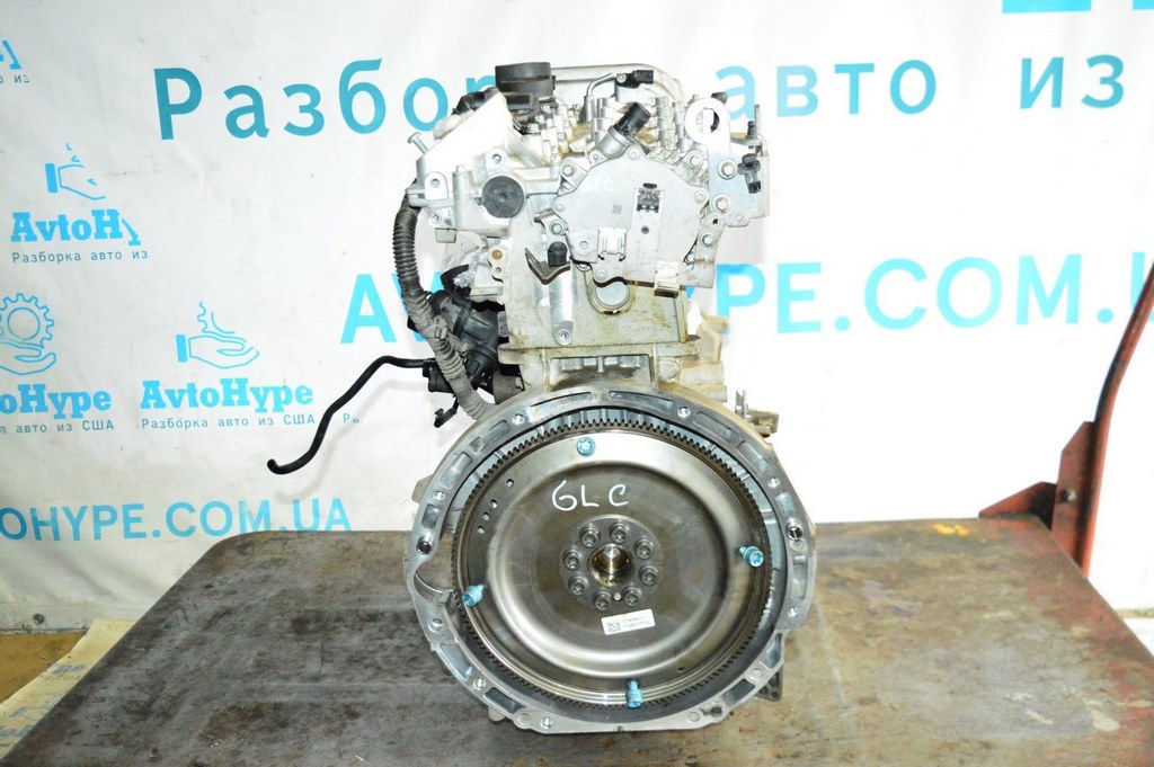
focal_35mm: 38
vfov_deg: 35.4
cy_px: 384
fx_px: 1201
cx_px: 577
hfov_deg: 51.3
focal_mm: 25
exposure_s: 1/200
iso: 6400
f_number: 4
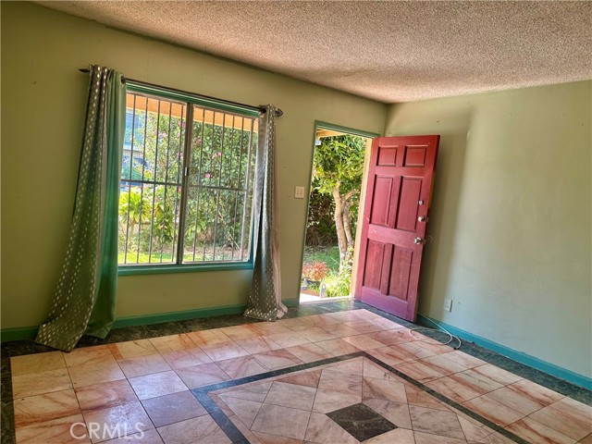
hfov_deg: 71.6
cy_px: 222
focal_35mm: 24
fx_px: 410
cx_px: 296
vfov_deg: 56.8
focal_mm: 6.86
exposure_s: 1/133
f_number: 1.78
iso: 64
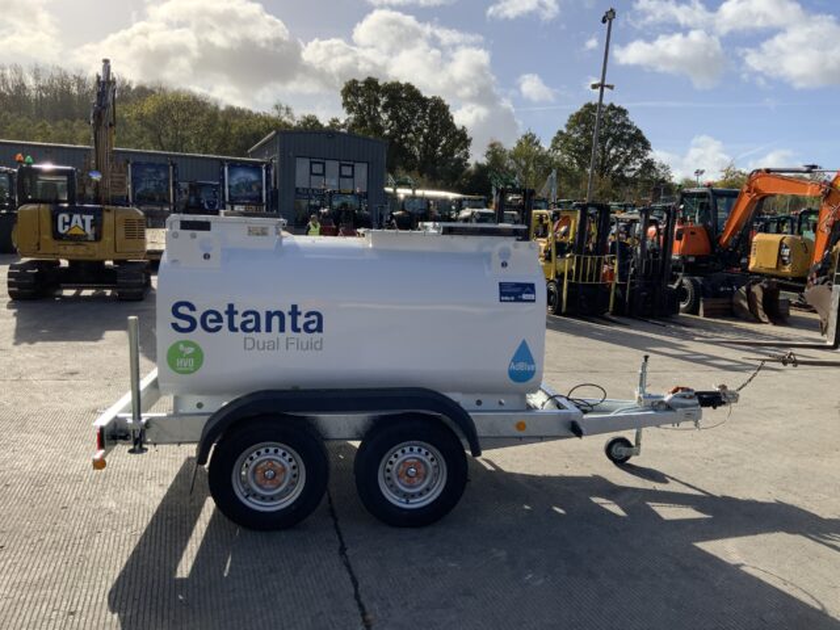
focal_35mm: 29
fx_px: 704
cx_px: 420
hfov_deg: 61.7
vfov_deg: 48.2
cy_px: 315
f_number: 1.8
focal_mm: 3
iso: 16
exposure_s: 1/2141
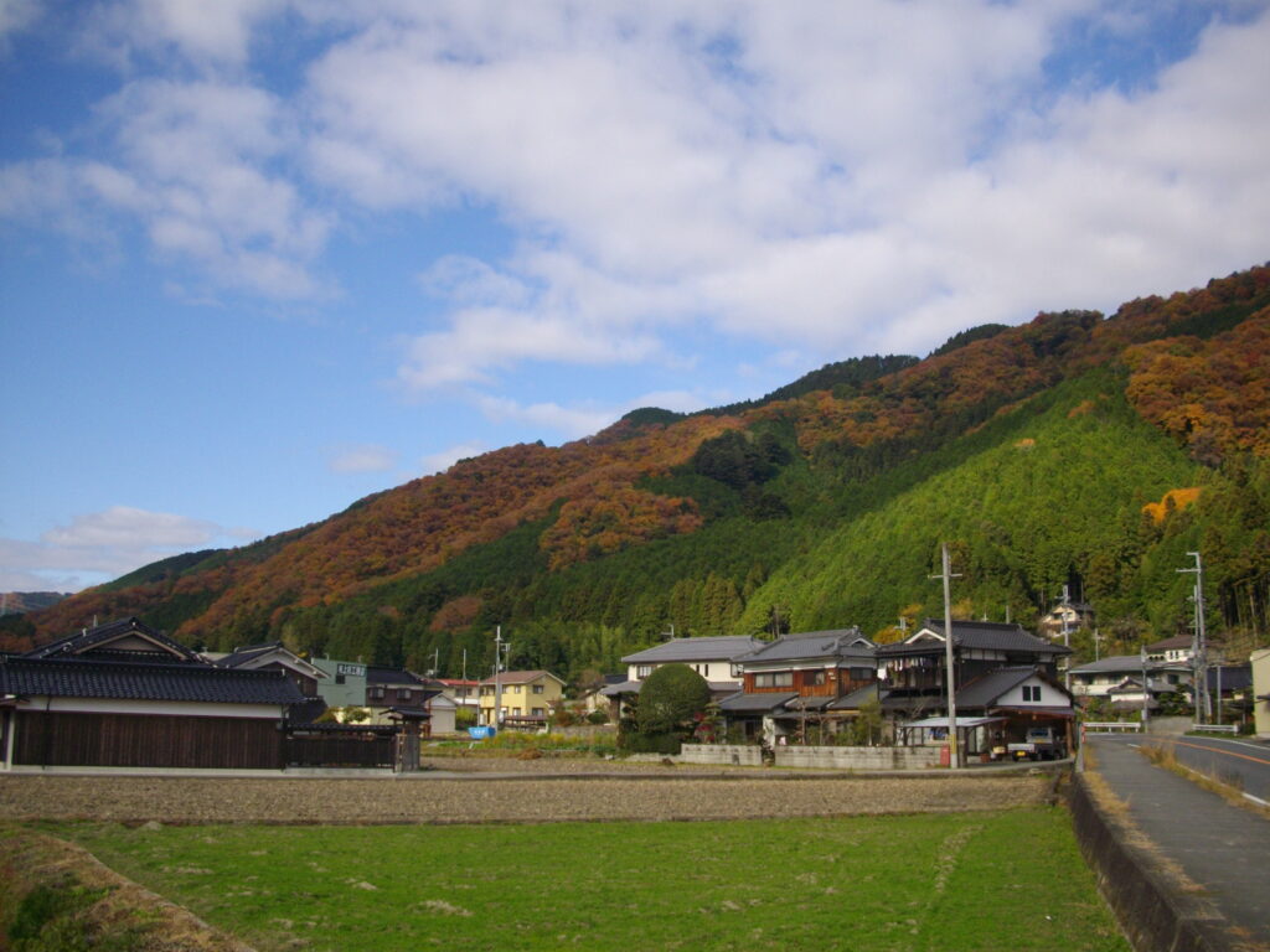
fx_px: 1357
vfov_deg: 38.7
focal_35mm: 37
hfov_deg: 50.1
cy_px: 476
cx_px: 635
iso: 100
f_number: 5.6
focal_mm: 6.2
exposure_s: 1/320
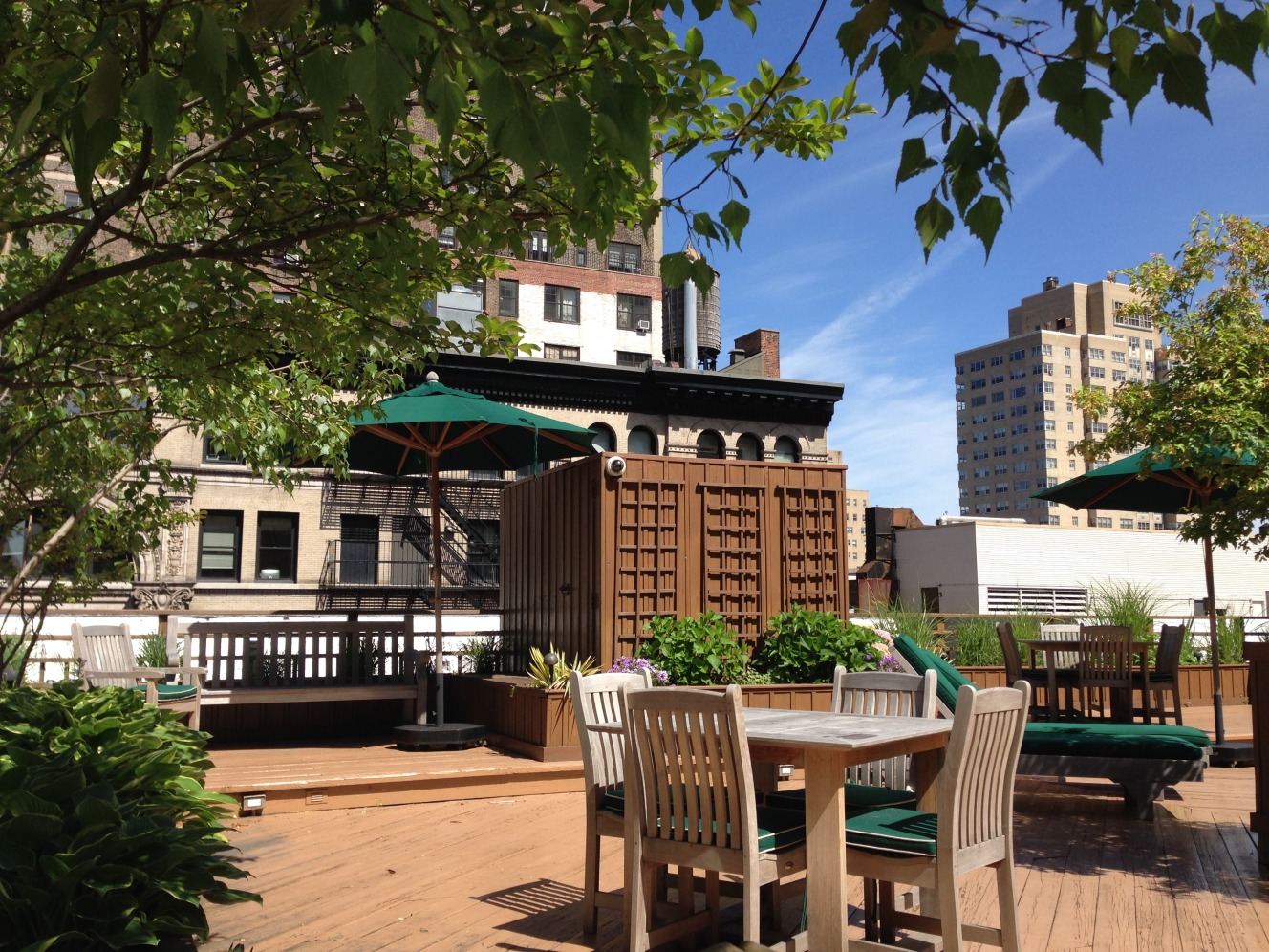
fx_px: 1210
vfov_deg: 42.9
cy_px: 476
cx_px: 634
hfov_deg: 55.4
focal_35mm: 33
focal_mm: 4.12
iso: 50
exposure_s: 1/1205
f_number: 2.4
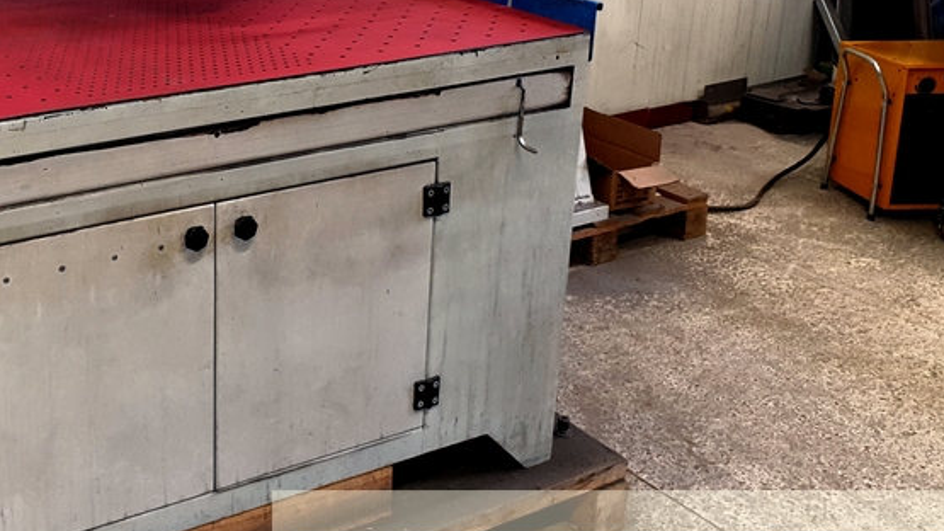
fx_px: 1201
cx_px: 172
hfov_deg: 40.9
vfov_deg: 24.5
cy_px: 100
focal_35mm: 48
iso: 125
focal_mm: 4.3
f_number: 2.4
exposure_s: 1/50
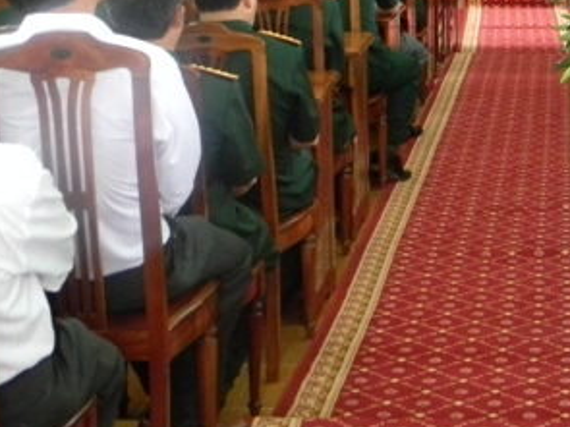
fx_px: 1679
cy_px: -25
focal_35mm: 102
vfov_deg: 14.2
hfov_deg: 18.9
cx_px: 514
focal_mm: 8.6
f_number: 3.9
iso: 400
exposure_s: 1/36
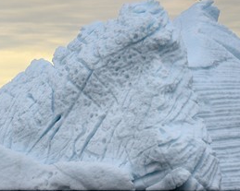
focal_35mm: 304
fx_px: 2159
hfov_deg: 6.4
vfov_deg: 5.1
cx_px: 131
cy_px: 95
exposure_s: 1/640
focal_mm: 200
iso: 400
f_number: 10
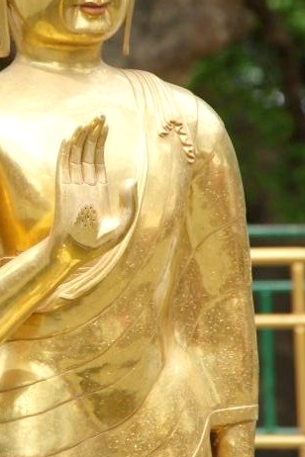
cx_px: 81
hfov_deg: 3.9
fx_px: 4473
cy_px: 83
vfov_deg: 5.8
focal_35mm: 352
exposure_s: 1/90
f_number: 5.6
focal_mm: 135
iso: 160
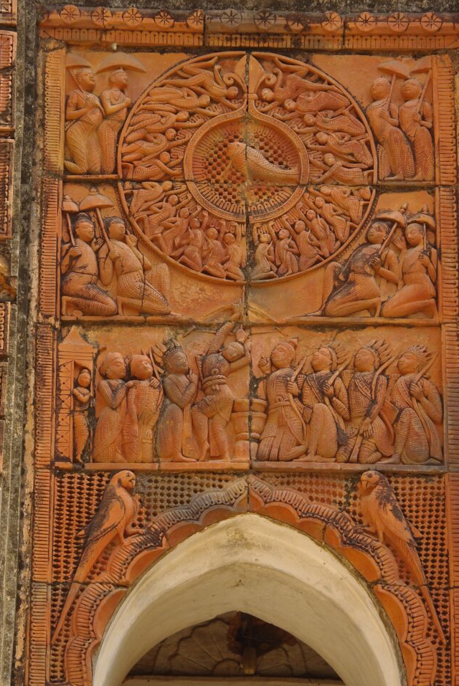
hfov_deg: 9.0
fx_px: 2900
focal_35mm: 152
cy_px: 353
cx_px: 238
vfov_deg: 13.5
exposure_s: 1/60
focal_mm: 95
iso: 100
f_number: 8
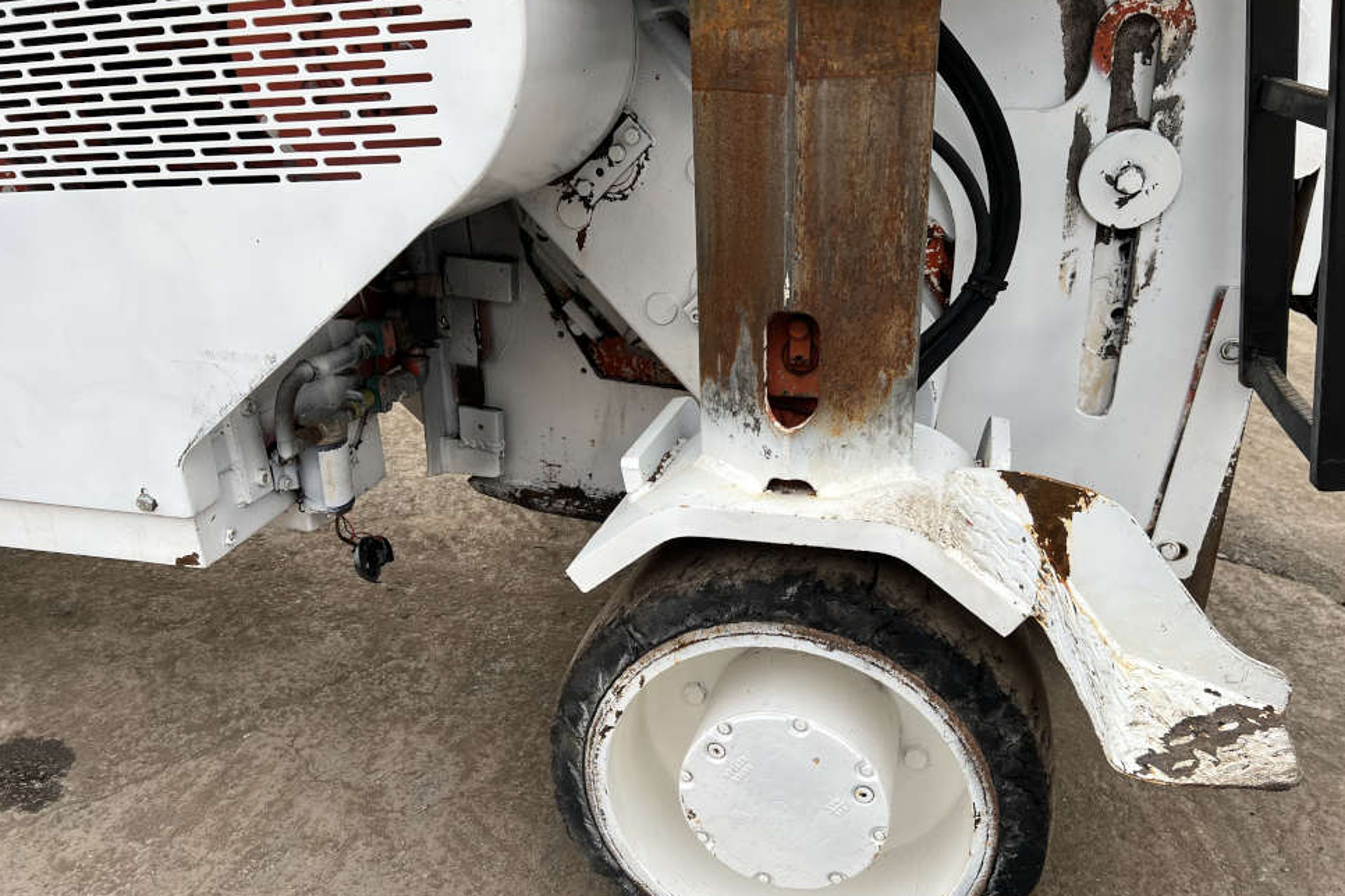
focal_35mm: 28
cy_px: 502
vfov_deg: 46.3
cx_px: 678
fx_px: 1046
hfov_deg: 65.5
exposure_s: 1/539
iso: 50
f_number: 1.5
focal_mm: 5.7
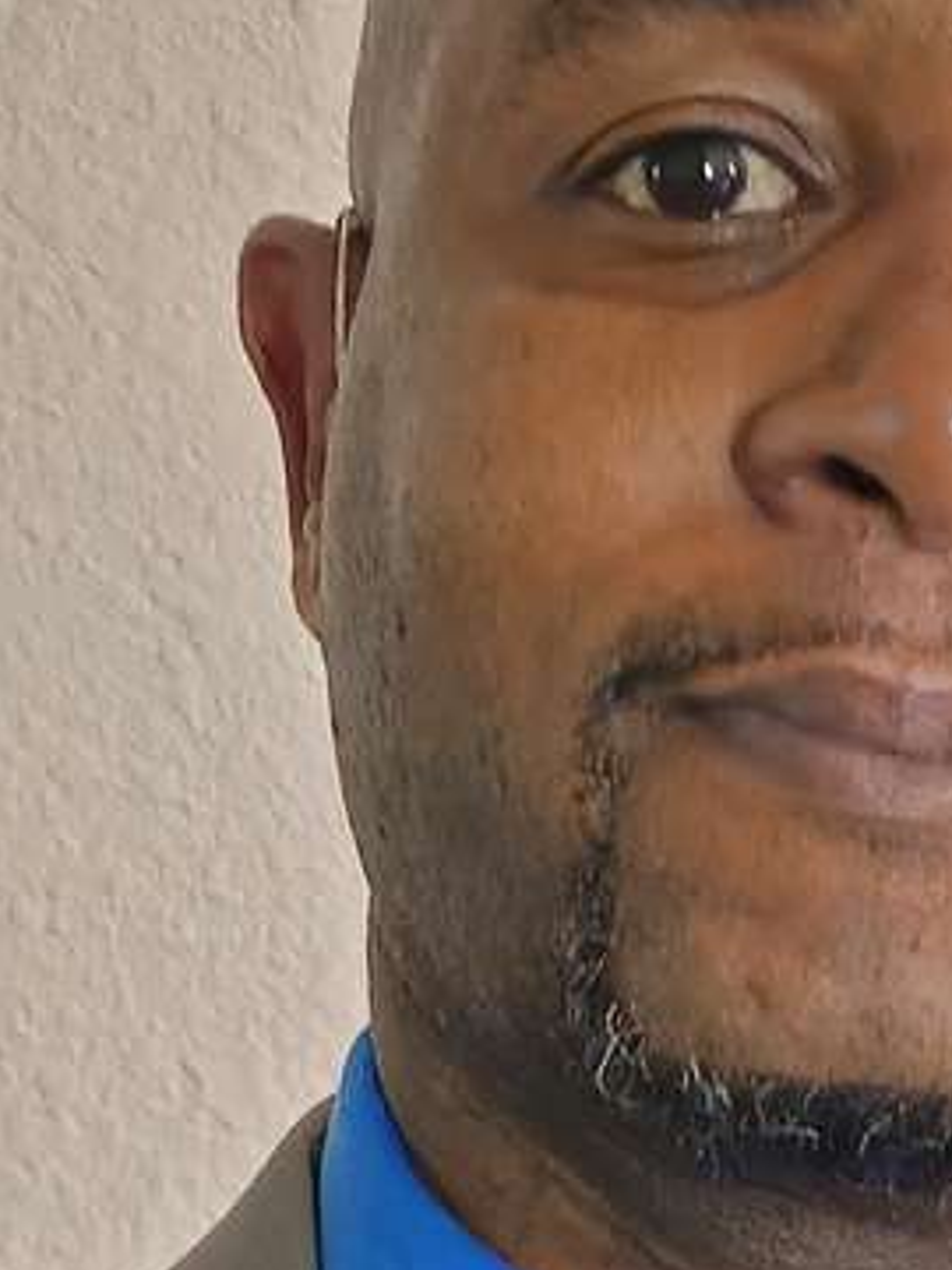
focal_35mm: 92
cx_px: 624
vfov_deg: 20.0
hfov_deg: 16.0
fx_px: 3374
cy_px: 1517
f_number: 1.7
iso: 640
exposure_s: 1/40
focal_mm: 6.3
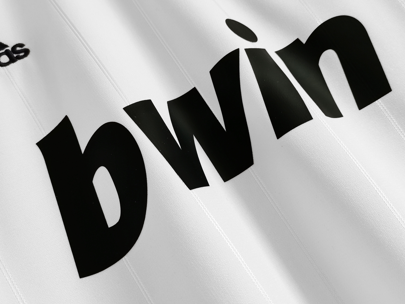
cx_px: 202
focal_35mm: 37
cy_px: 152
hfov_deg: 50.1
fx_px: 433
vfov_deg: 38.7
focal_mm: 5.58
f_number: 1.8
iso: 160
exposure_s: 1/50
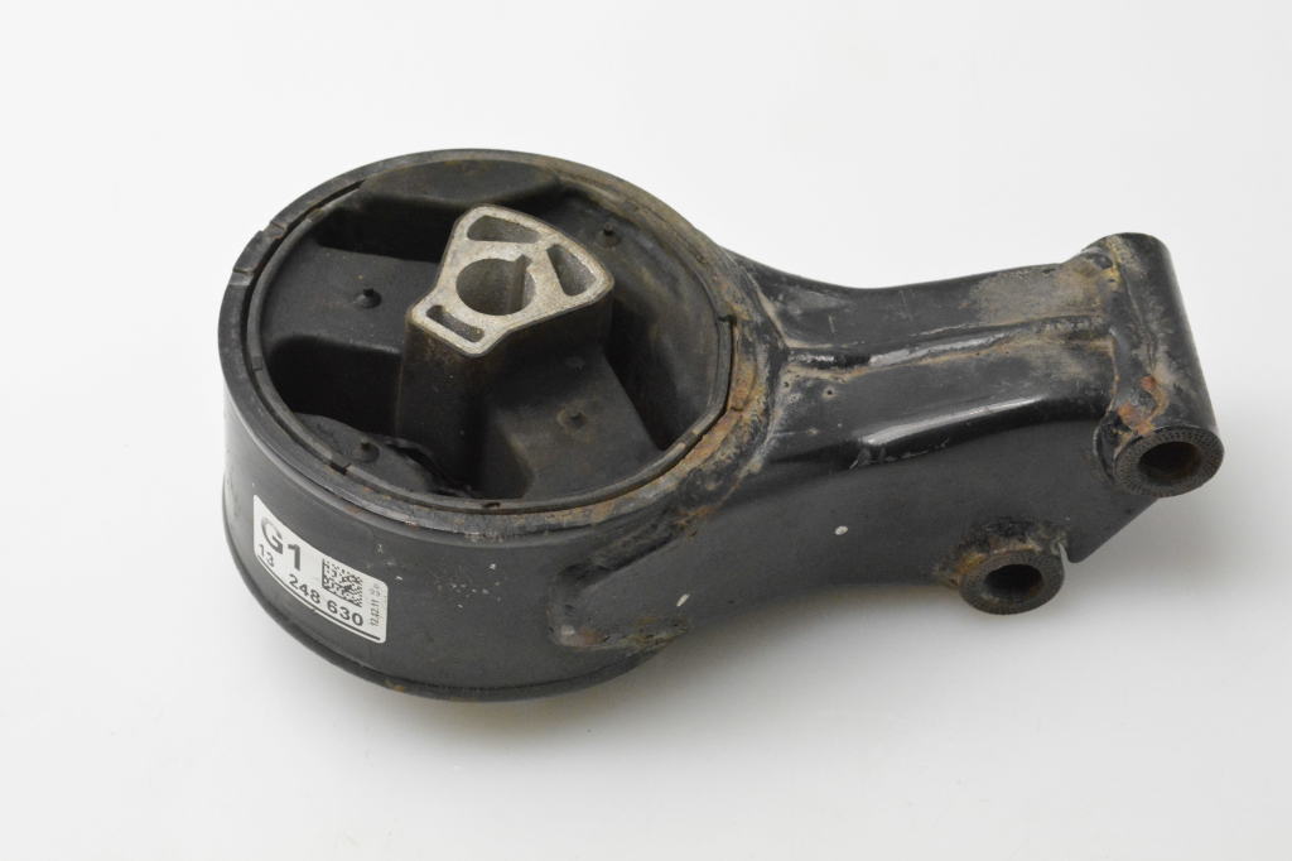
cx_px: 646
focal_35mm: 82
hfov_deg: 24.6
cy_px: 430
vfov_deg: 16.5
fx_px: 2960
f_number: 10
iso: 6400
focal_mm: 55
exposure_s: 1/400
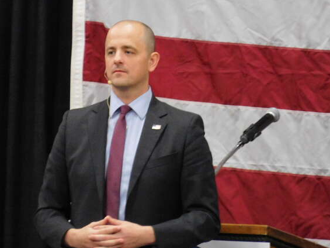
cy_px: 99
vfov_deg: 2.1
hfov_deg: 2.8
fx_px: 6751
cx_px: 220
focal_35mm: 708
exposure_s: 1/8
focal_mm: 90
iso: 800
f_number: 6.5
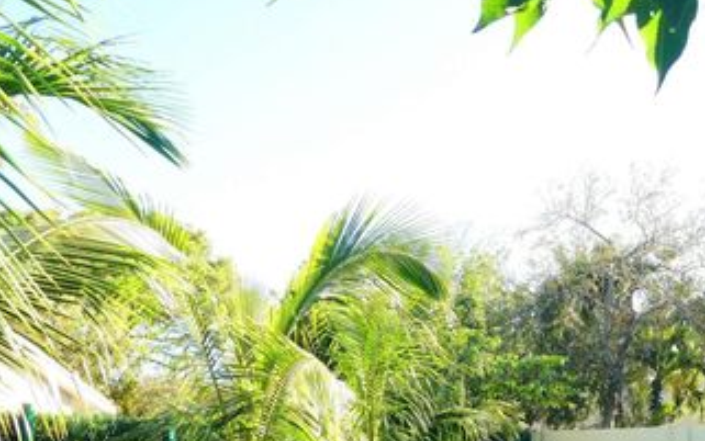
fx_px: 904
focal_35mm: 47
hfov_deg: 40.3
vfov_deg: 25.9
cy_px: 453
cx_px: 595
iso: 80
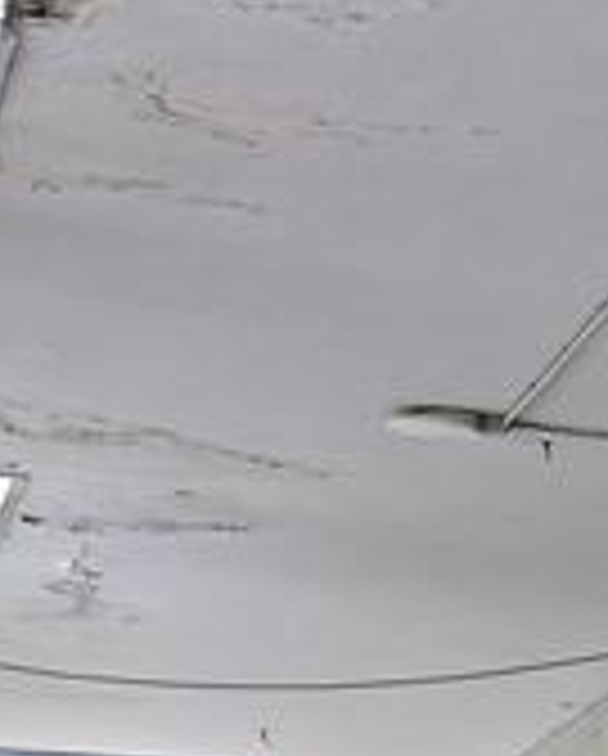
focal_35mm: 226
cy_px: 576
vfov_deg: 8.5
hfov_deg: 6.2
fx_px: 5070
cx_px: 1914
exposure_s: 1/125
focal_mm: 30
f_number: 5
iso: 100
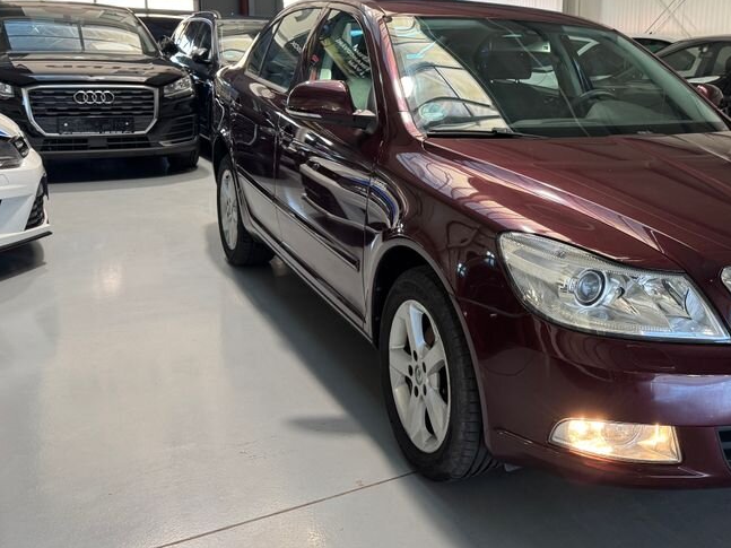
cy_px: 206
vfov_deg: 37.5
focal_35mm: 38
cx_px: 560
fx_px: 802
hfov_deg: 46.9
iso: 125
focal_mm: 6.76
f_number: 1.78
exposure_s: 1/50
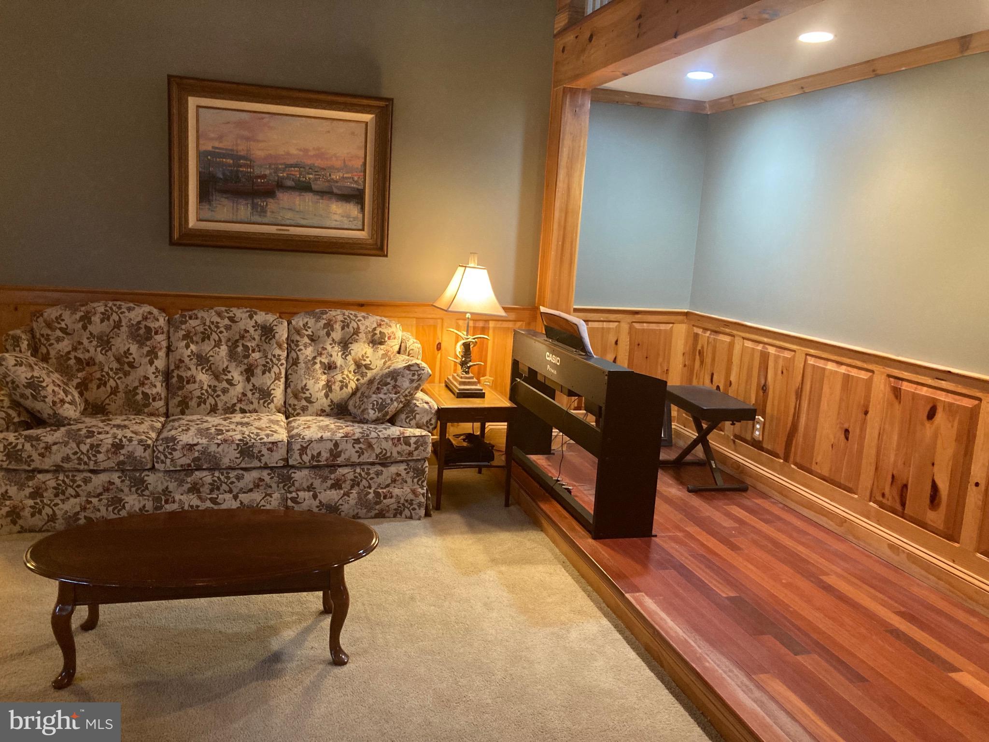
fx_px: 800
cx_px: 494
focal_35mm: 28
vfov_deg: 49.7
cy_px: 371
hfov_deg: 63.4
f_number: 1.8
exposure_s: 1/30
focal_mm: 3.99
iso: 400
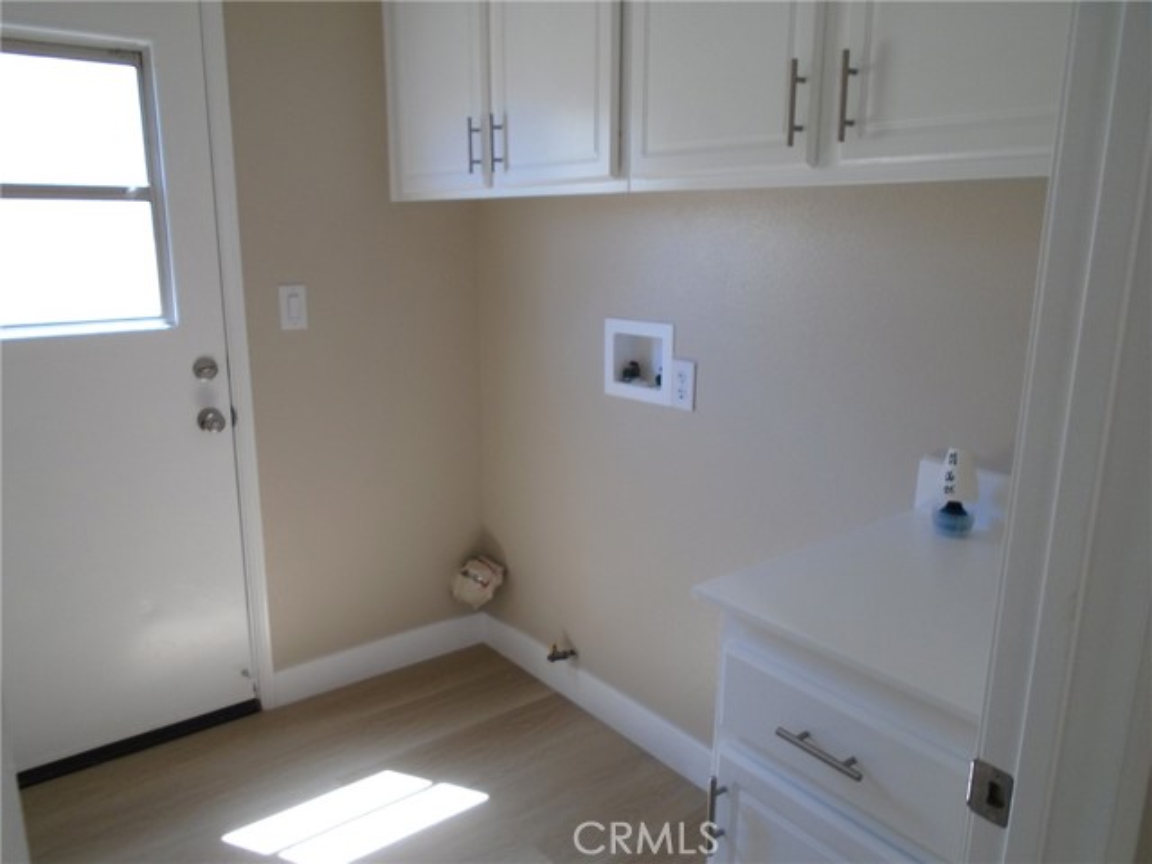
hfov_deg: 67.3
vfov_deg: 53.1
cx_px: 576
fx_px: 865
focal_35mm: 26
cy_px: 432
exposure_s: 1/40
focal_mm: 4.6
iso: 100
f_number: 3.2
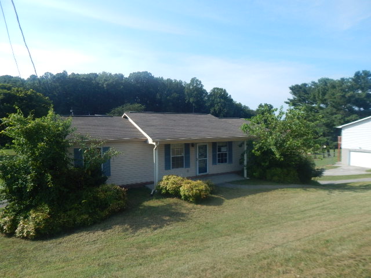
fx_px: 236
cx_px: 186
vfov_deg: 61.1
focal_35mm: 22
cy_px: 139
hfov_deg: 76.4
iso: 125
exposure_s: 1/1250
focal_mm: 4
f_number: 3
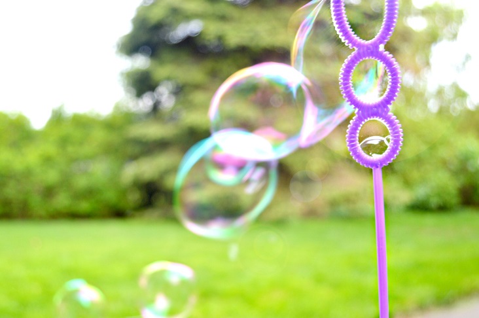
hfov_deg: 53.2
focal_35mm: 36
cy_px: 159
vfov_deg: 36.8
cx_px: 240
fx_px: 478
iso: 200
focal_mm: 24
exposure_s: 1/80
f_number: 4
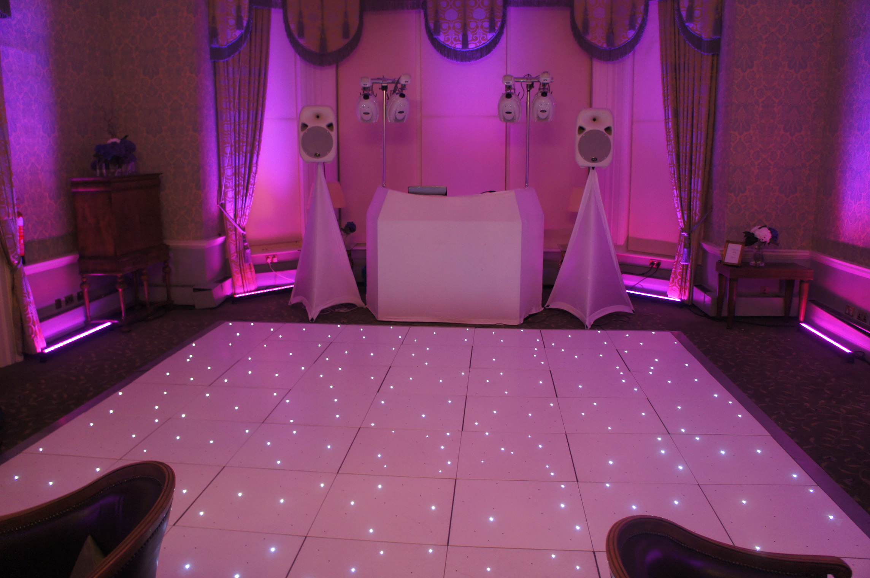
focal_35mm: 27
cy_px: 289
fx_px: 652
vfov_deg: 47.8
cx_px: 435
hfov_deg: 67.4
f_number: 3.5
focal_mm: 18
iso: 640
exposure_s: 1/30
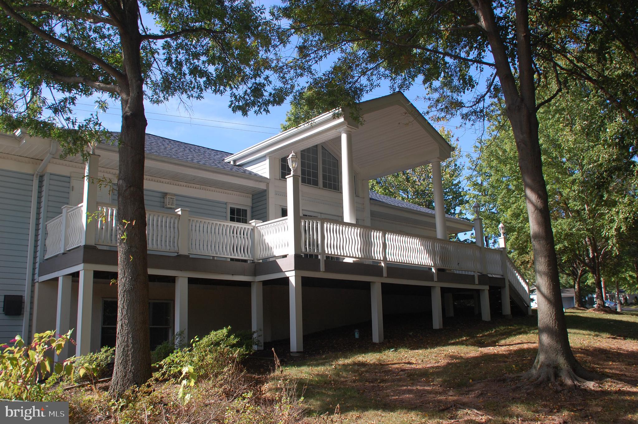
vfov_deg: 39.9
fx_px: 584
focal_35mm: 33
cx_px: 319
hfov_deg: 57.3
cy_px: 212
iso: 200
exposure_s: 1/200
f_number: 7.1
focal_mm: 22
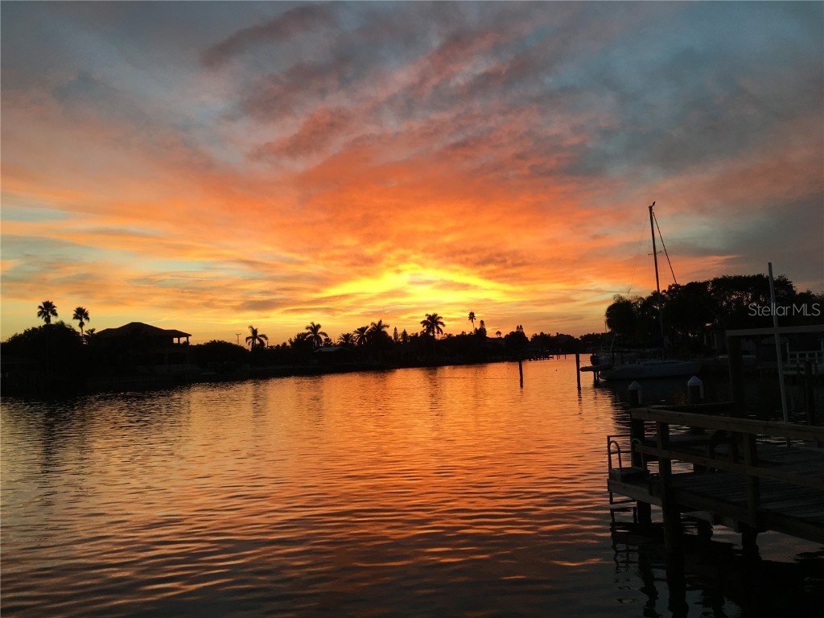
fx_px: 690
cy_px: 309
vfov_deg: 48.2
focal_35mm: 29
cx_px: 412
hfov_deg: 61.7
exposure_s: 1/120
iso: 40
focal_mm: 4.15
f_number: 2.2
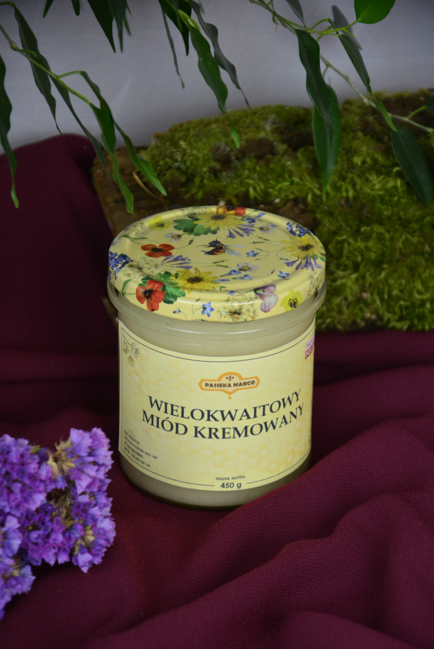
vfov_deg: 13.0
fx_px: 2843
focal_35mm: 158
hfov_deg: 8.7
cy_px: 324
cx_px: 217
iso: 800
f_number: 5.6
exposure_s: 1/160
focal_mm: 105
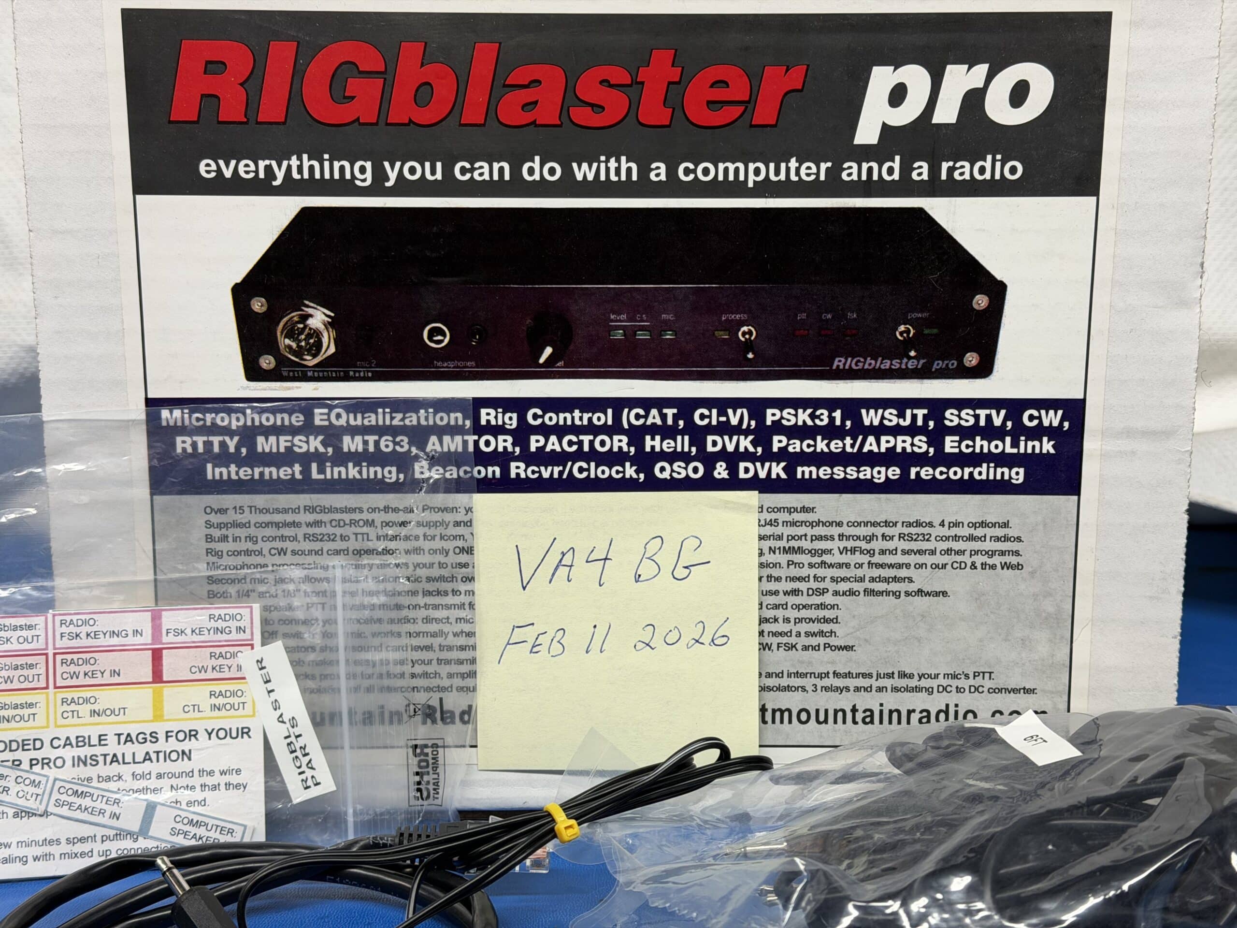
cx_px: 618
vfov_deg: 30.3
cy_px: 464
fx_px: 1715
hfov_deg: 39.7
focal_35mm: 48
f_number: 1.78
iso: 80
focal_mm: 6.76
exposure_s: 1/60
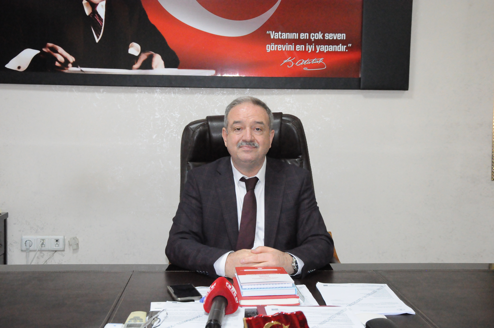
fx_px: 658
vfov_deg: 28.0
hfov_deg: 41.2
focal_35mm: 48
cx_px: 247
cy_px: 164
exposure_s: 1/160
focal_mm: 32
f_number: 6.3
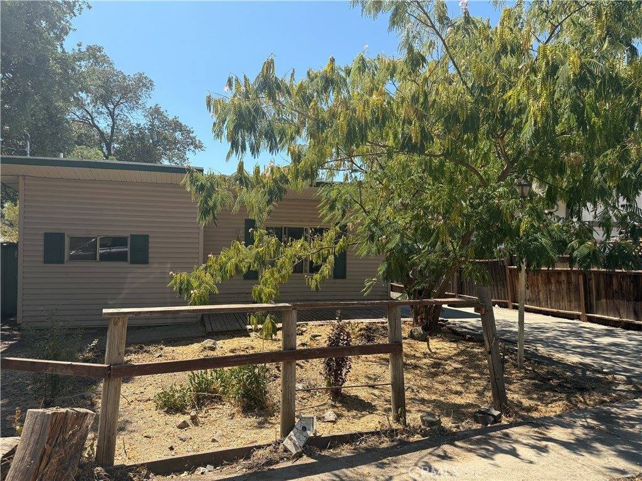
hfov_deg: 71.6
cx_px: 321
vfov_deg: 56.8
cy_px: 240
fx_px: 445
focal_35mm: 24
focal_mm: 6.76
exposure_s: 1/3021
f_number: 1.78
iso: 80
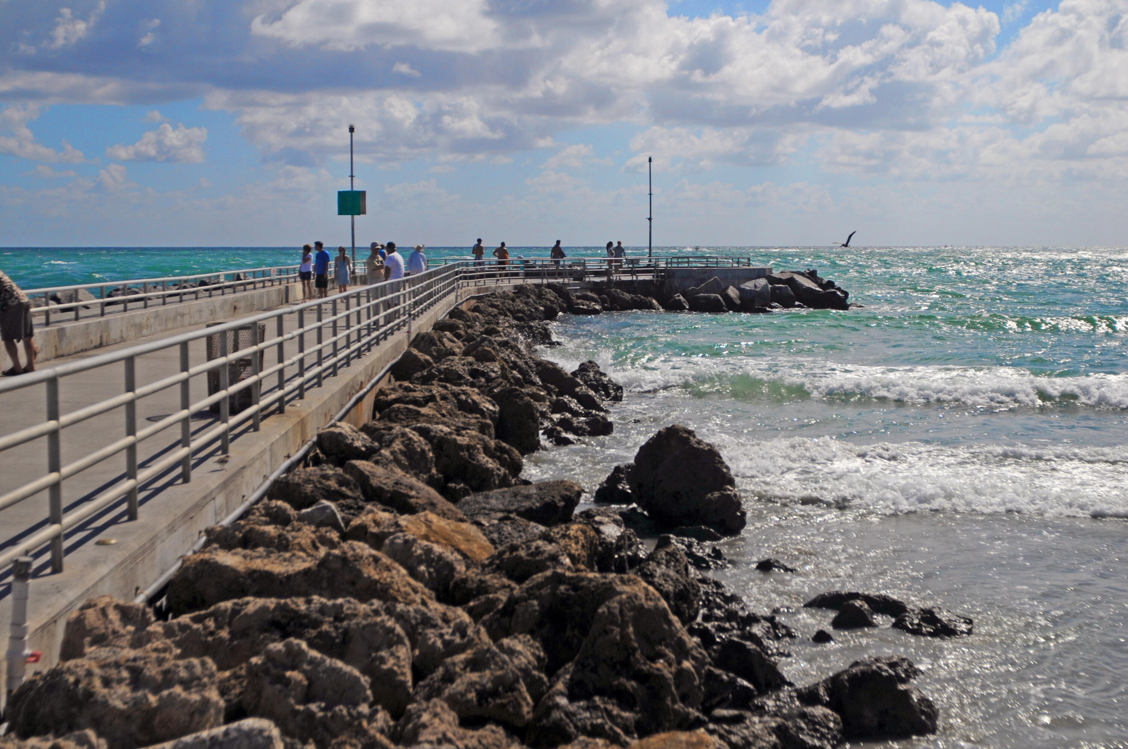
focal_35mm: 52
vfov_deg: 25.7
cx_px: 564
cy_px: 374
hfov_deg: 37.9
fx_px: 1643
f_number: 4.5
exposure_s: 1/8000
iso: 200
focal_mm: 35
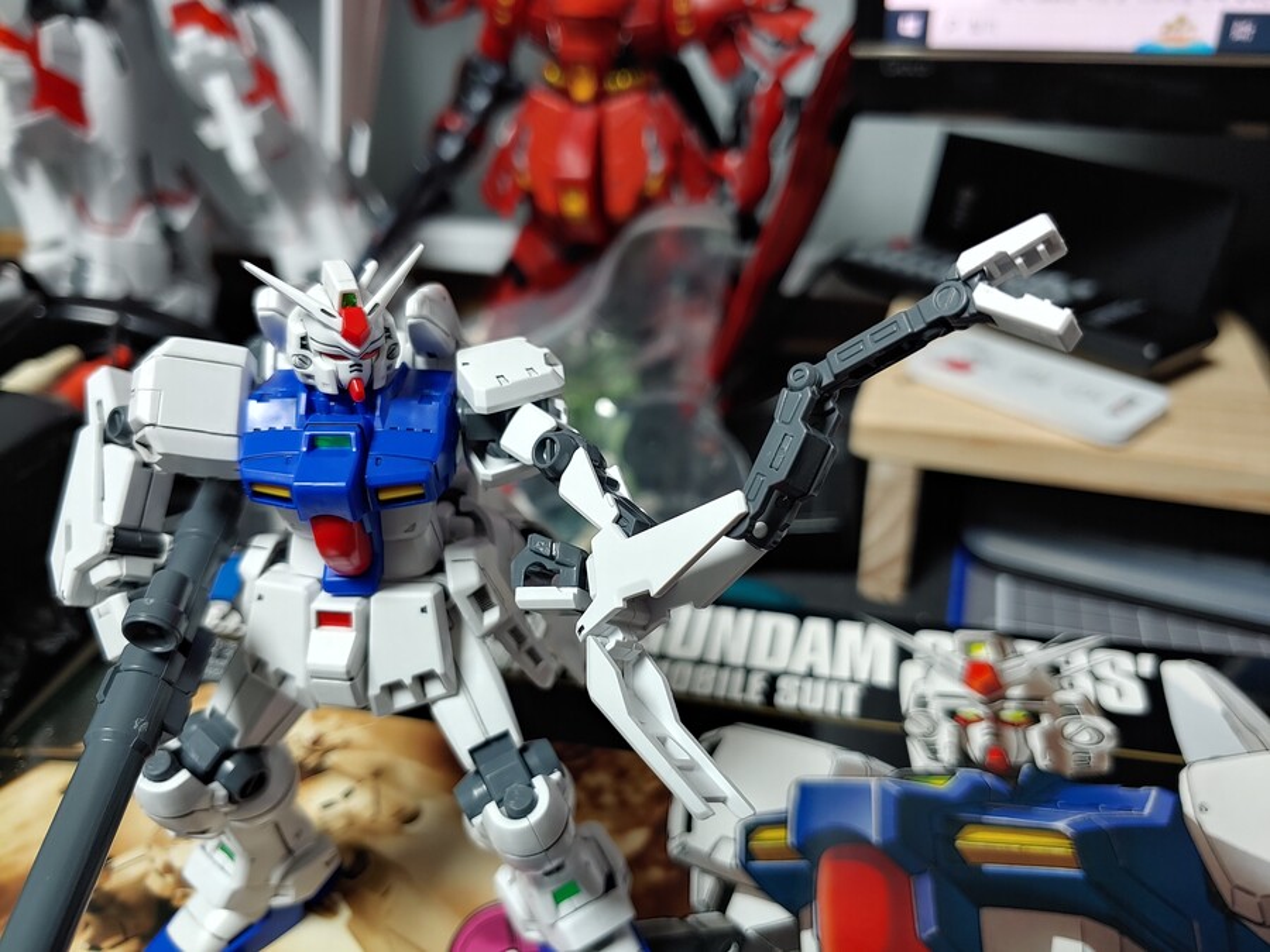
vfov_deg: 54.9
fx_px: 917
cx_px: 635
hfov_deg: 69.4
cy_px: 476
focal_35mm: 25
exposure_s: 1/60
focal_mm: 4.23
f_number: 1.5
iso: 150
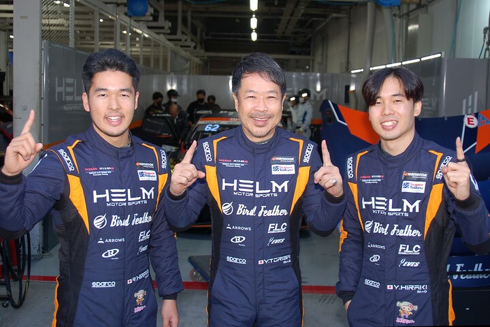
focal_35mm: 42
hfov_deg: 46.4
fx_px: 572
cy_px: 164
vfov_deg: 31.9
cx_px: 245
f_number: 4
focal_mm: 28
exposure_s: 1/60
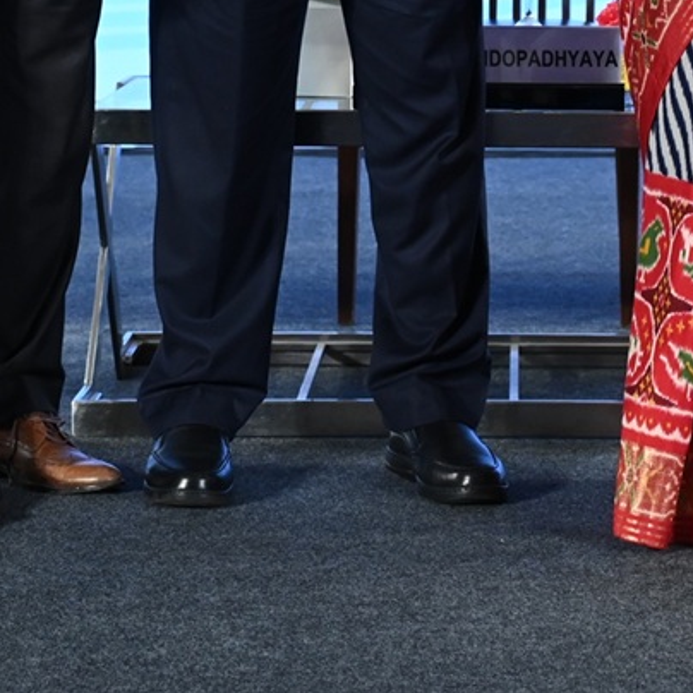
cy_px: -269
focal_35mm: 146
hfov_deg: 11.9
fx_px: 3307
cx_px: 533
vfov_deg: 11.6
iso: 1000
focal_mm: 41
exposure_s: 1/125
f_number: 5
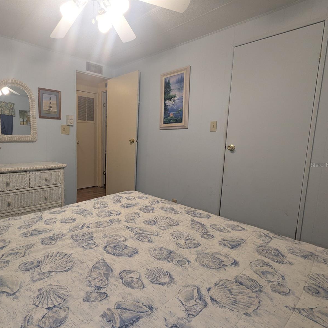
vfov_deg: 77.7
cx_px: 117
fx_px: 204
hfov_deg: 75.9
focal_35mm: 19
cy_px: 165
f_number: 2.2
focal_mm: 2.35
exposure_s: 1/67.6
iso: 246
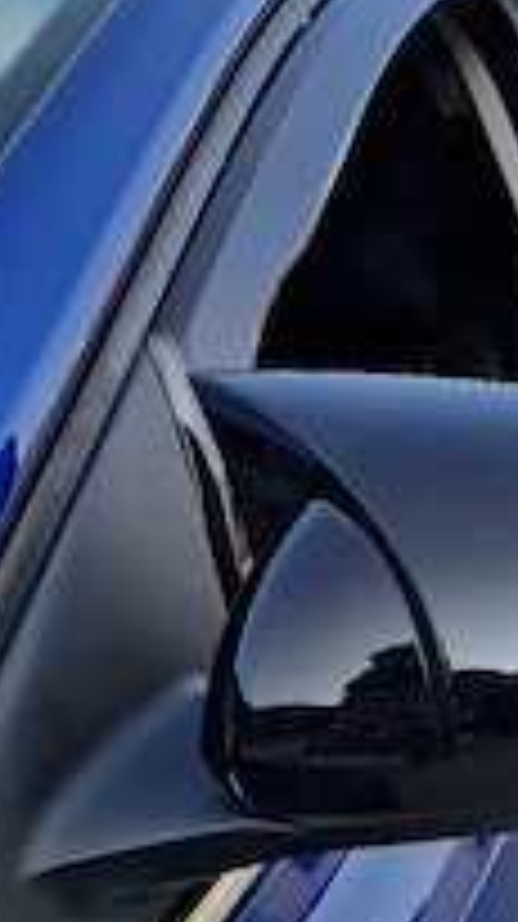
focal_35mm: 49
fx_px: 1199
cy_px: 486
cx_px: 428
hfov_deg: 23.9
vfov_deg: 42.1
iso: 50
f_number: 1.8
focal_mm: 6.4
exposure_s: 1/345
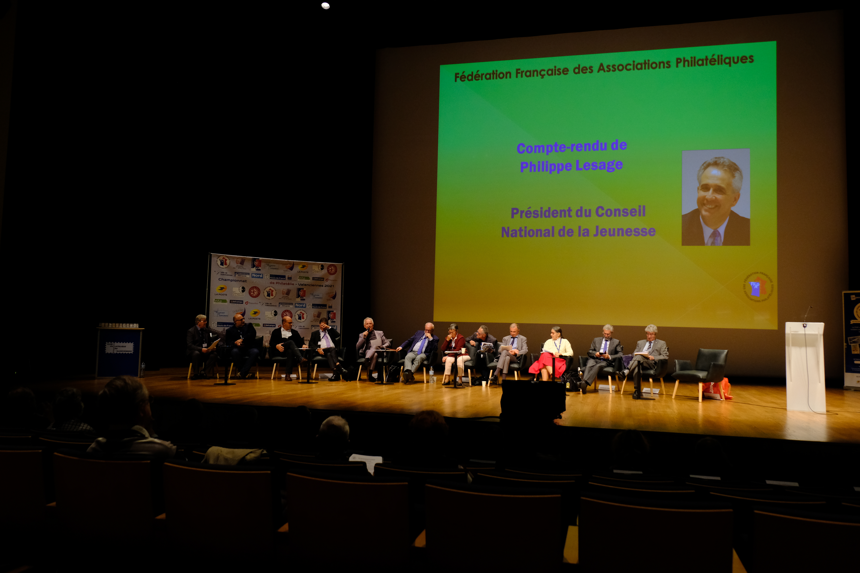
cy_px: 286
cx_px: 430
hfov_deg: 65.5
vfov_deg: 46.4
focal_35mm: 28
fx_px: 669
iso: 1600
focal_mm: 18.5
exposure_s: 1/70
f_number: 4.5
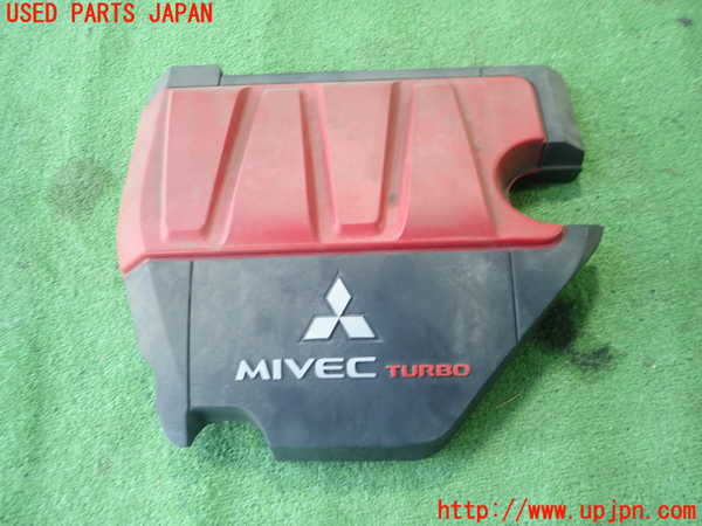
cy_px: 263
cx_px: 351
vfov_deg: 54.9
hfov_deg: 69.4
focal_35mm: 25
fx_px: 507
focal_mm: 4.5
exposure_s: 1/40
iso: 200
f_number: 2
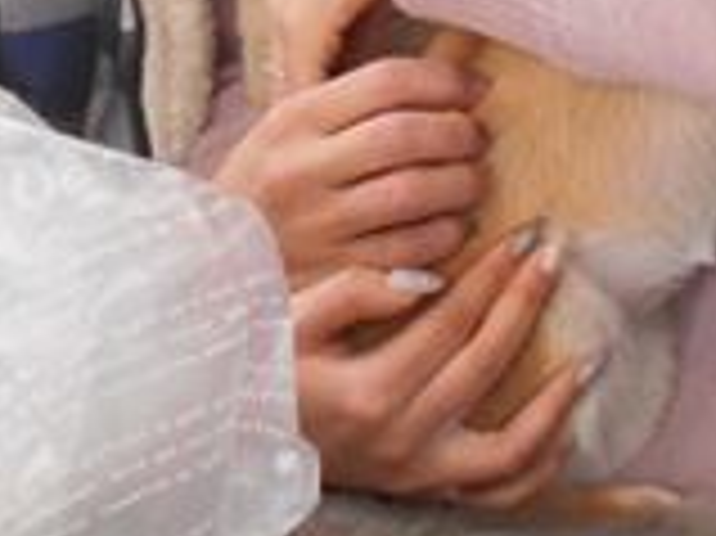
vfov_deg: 9.5
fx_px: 3038
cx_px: 662
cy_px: -464
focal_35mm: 147
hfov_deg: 13.3
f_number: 3.9
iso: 280
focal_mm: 6.7
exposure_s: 1/30
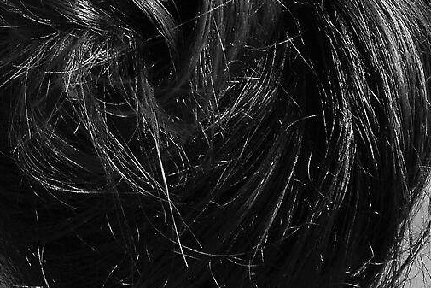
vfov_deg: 0.8
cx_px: -371
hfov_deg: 1.2
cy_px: 5
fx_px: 21327
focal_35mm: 1781
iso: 320
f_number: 9
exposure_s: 1/400
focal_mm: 250
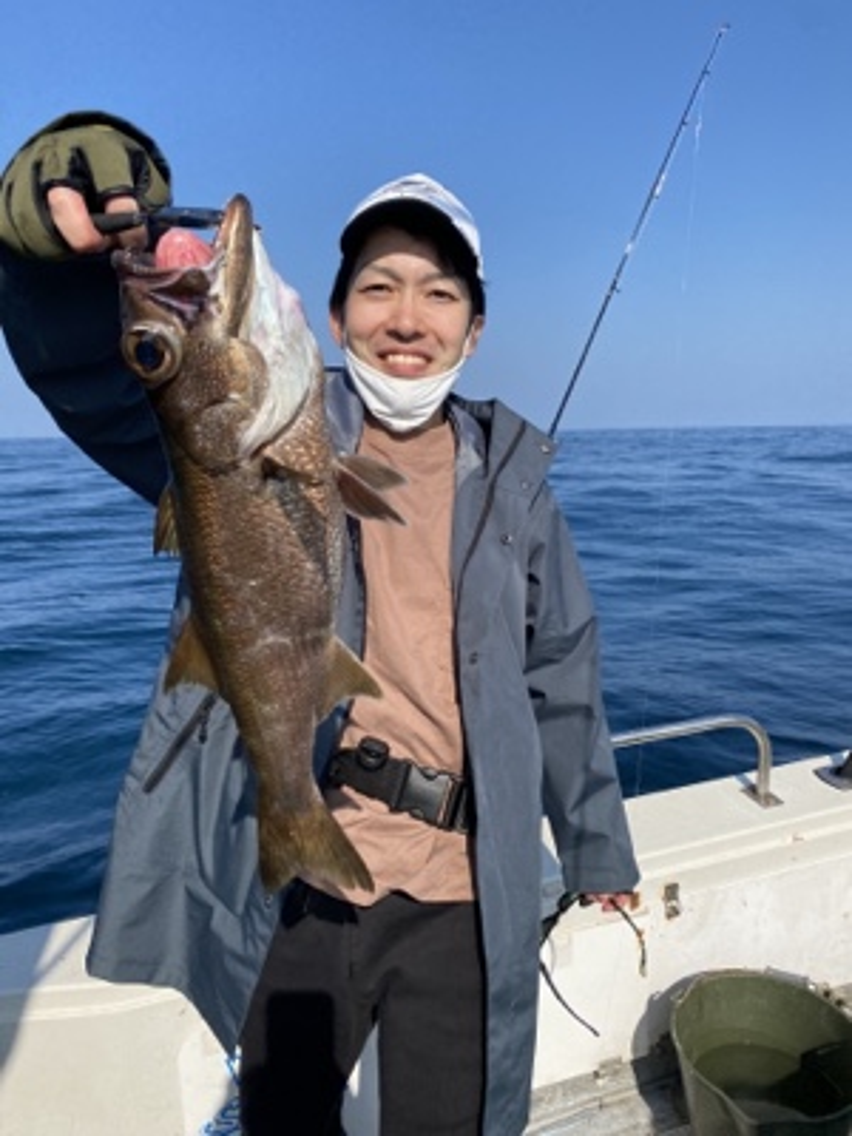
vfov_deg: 67.3
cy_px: 568
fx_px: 853
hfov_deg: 53.1
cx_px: 426
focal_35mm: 26
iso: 32
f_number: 1.8
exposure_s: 1/3984
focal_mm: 4.25
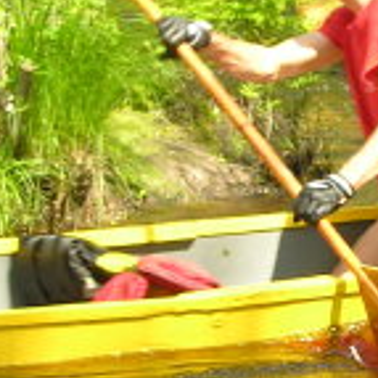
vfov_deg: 5.9
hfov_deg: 5.9
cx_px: 386
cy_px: 373
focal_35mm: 294
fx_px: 3632
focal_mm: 13.8
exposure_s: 1/125
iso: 50
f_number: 3.1
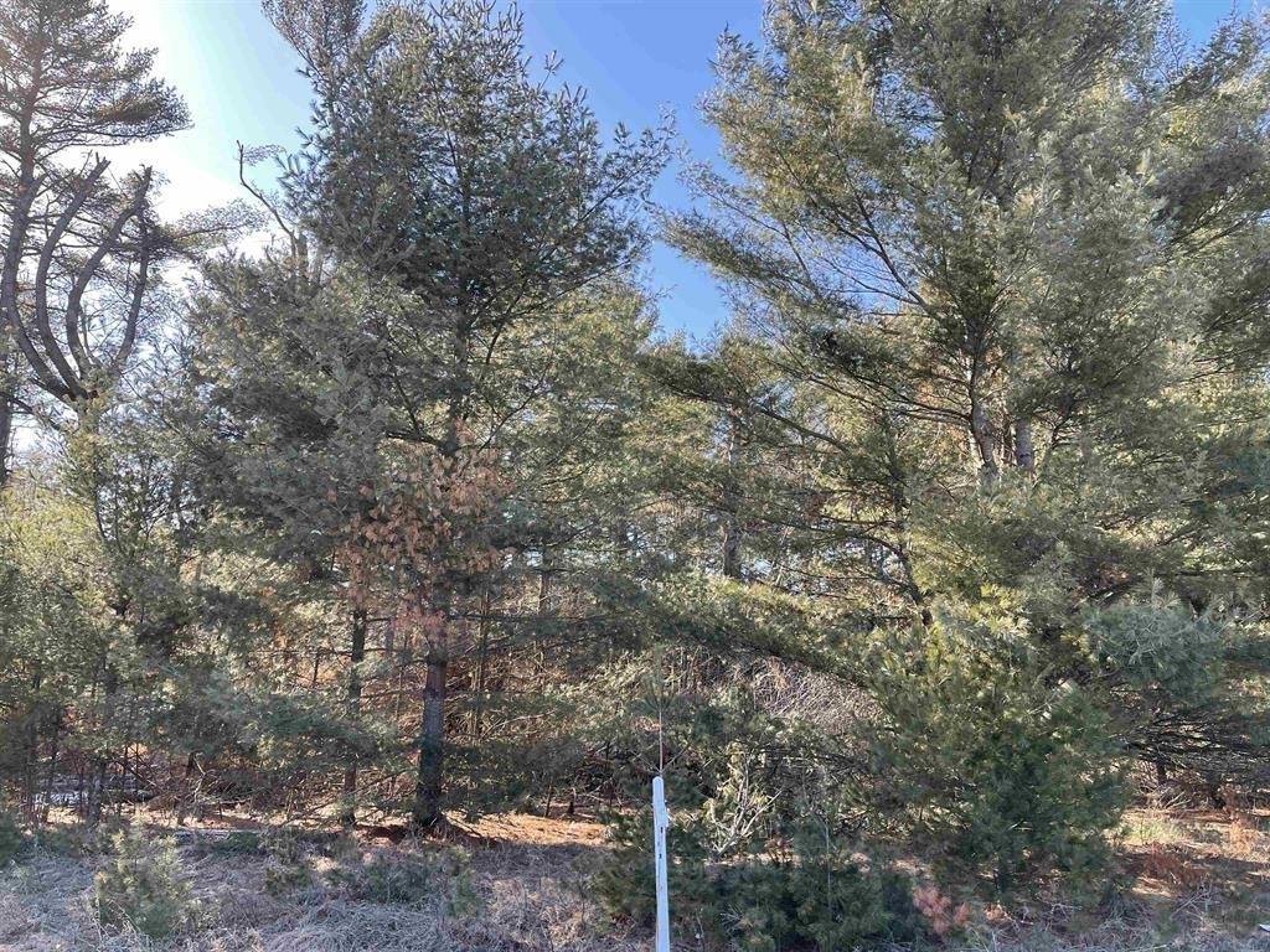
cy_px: 476
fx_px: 954
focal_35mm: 26
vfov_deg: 53.1
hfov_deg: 67.3
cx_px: 635
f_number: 1.6
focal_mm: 5.1
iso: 32
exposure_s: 1/403
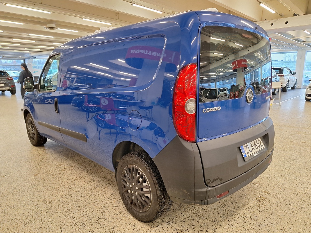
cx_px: 156
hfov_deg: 71.6
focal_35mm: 24
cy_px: 114
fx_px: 216
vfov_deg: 56.8
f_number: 1.8
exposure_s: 1/50
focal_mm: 5.54
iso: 100
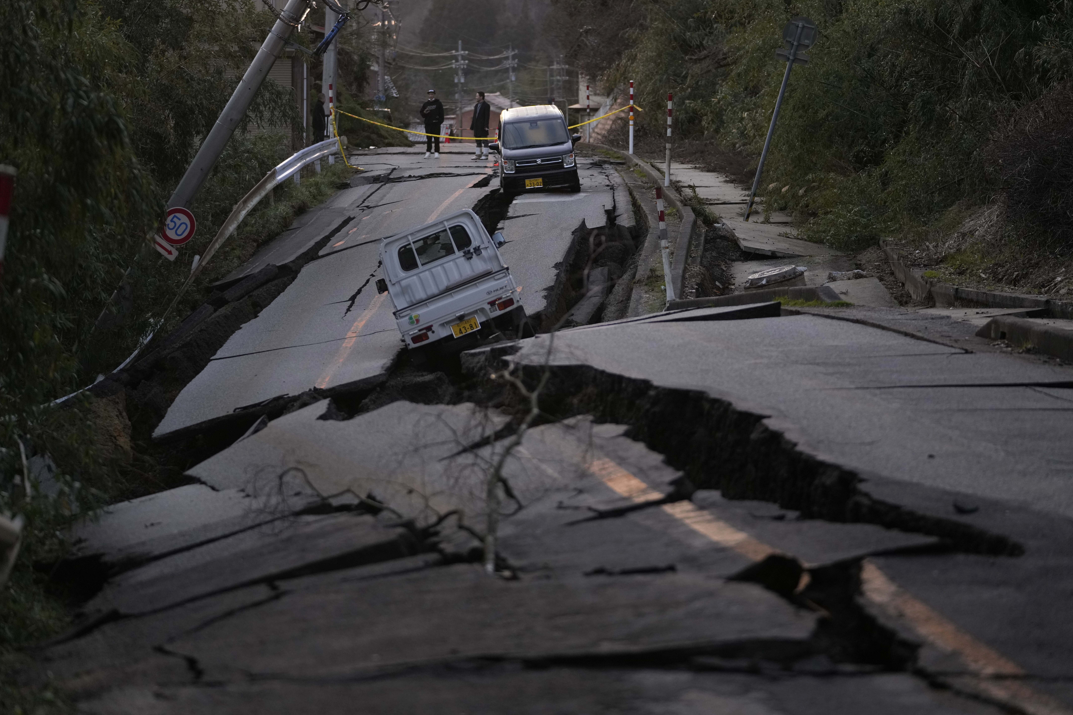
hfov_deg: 18.1
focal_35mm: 113
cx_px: 538
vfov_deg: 12.1
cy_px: 359
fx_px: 3368
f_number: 2.8
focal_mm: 112
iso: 1250
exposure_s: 1/500
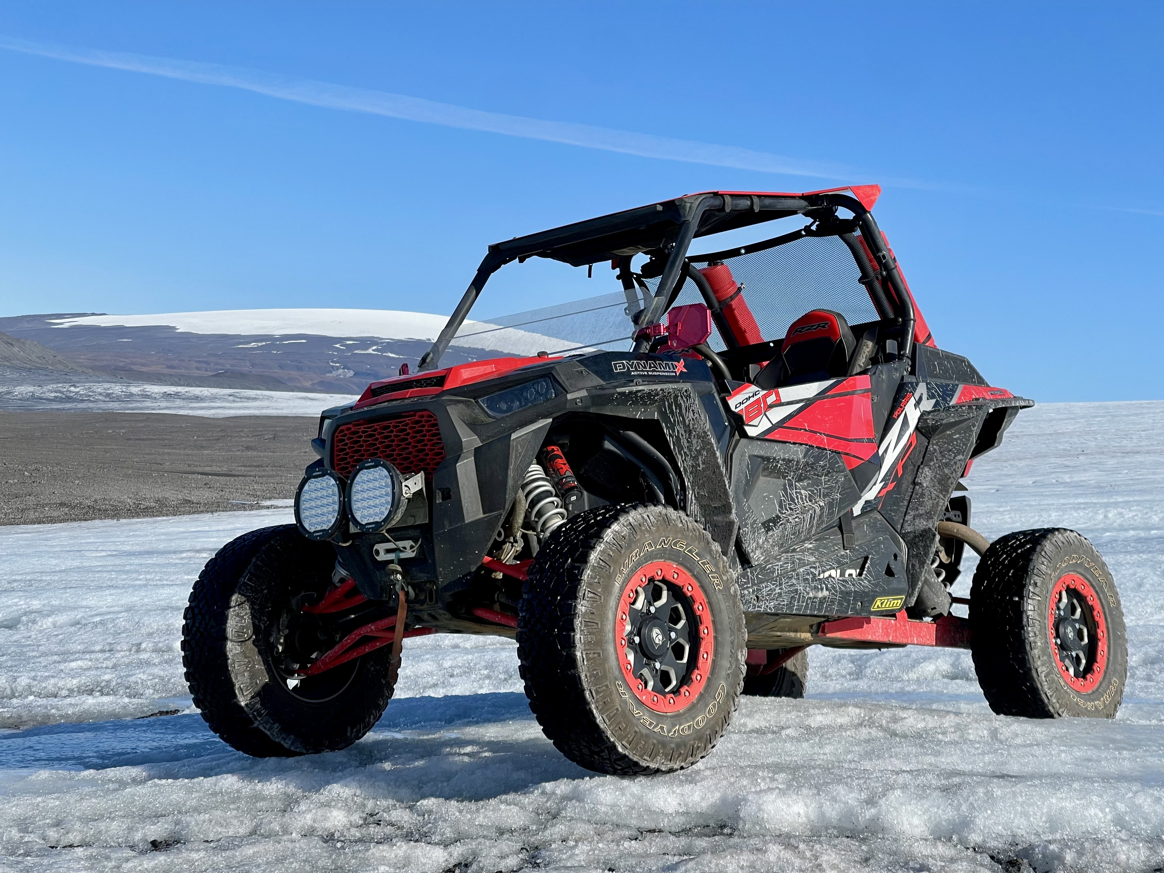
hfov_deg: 30.3
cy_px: 436
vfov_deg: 22.9
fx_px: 2152
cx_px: 582
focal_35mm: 64
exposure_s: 1/1623
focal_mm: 7.5
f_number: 2.2
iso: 20
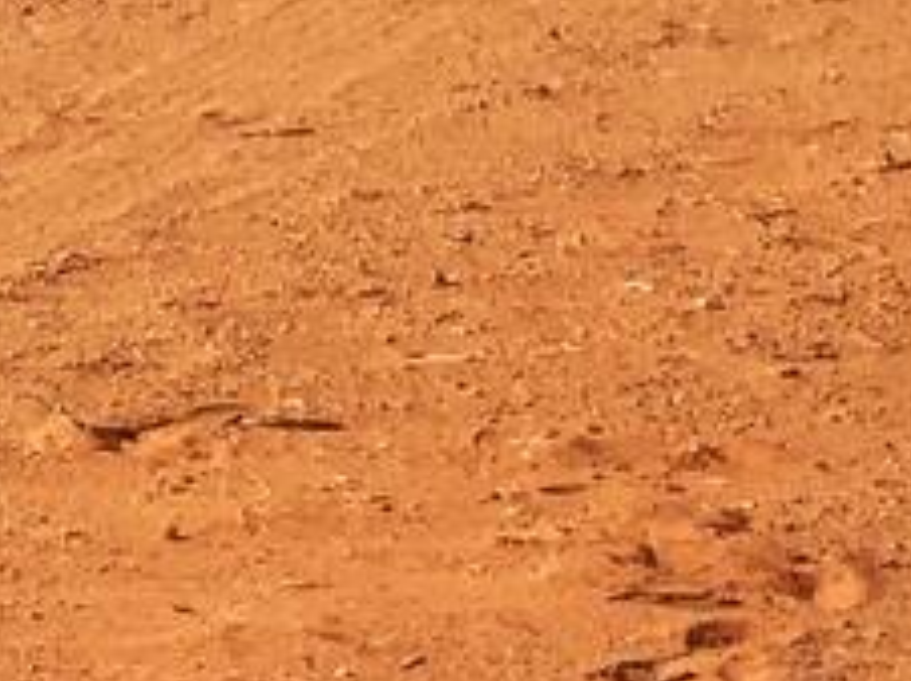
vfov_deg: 3.6
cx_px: 1278
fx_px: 10305
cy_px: -1698
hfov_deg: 5.0
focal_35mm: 392
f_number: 2.4
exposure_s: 1/1143
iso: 16
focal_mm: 6
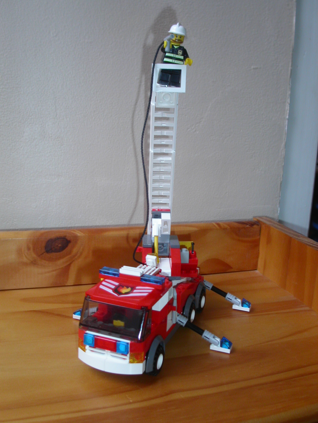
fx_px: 465
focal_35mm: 38
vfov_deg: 49.0
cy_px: 212
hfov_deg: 37.7
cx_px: 159
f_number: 2.8
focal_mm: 7.8
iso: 100
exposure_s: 1/30
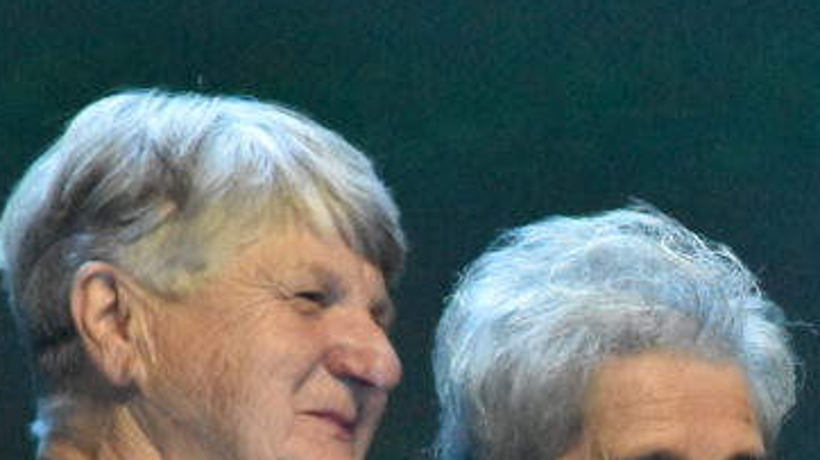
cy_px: 565
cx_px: 766
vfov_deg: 1.9
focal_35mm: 623
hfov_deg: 3.5
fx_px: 13536
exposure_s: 1/800
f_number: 5.6
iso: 12800
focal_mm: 140
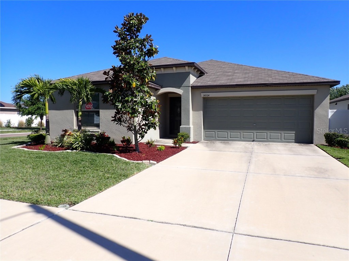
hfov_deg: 69.4
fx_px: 252
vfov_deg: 54.9
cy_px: 130
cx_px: 174
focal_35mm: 25
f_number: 8
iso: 100
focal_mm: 4.5
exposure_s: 1/250
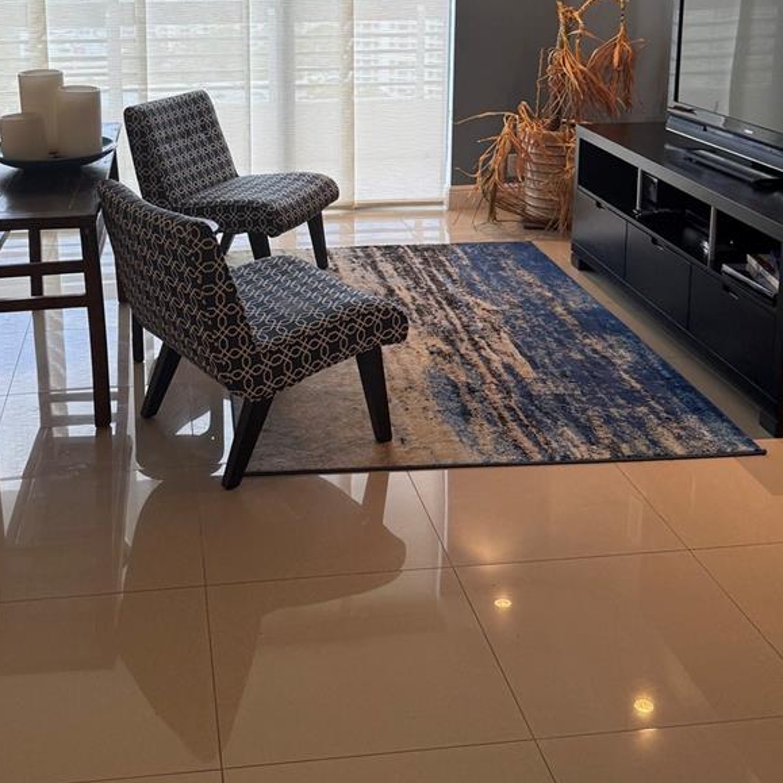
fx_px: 1126
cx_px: 288
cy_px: 157
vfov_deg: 37.0
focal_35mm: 44
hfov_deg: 38.1
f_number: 1.78
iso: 100
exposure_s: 1/120
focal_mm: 6.76
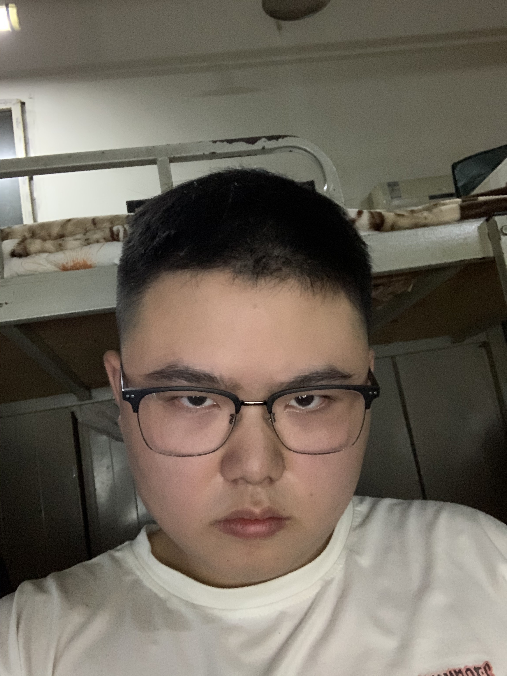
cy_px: 338
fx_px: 625
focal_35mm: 32
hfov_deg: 44.2
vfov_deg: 56.8
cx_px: 254
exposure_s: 1/15
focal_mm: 2.87
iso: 800
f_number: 2.2
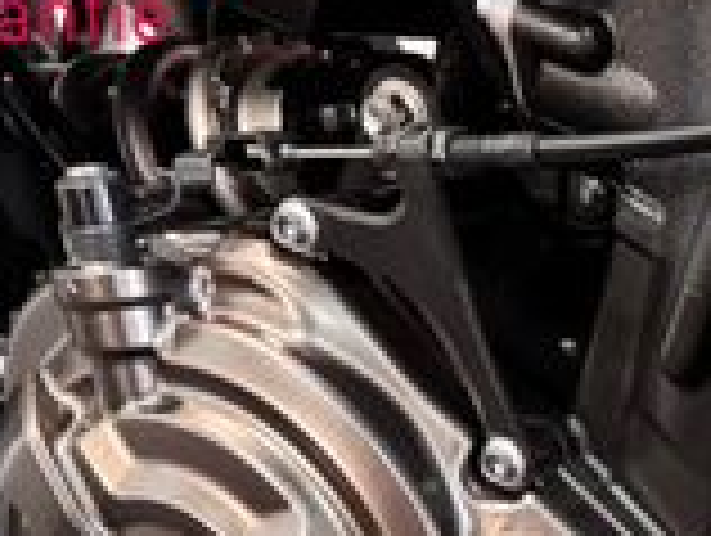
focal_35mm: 97
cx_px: 1116
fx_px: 1995
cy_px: 946
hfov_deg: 17.7
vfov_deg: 13.7
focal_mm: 6.76
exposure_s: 1/33
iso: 1000
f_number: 1.78
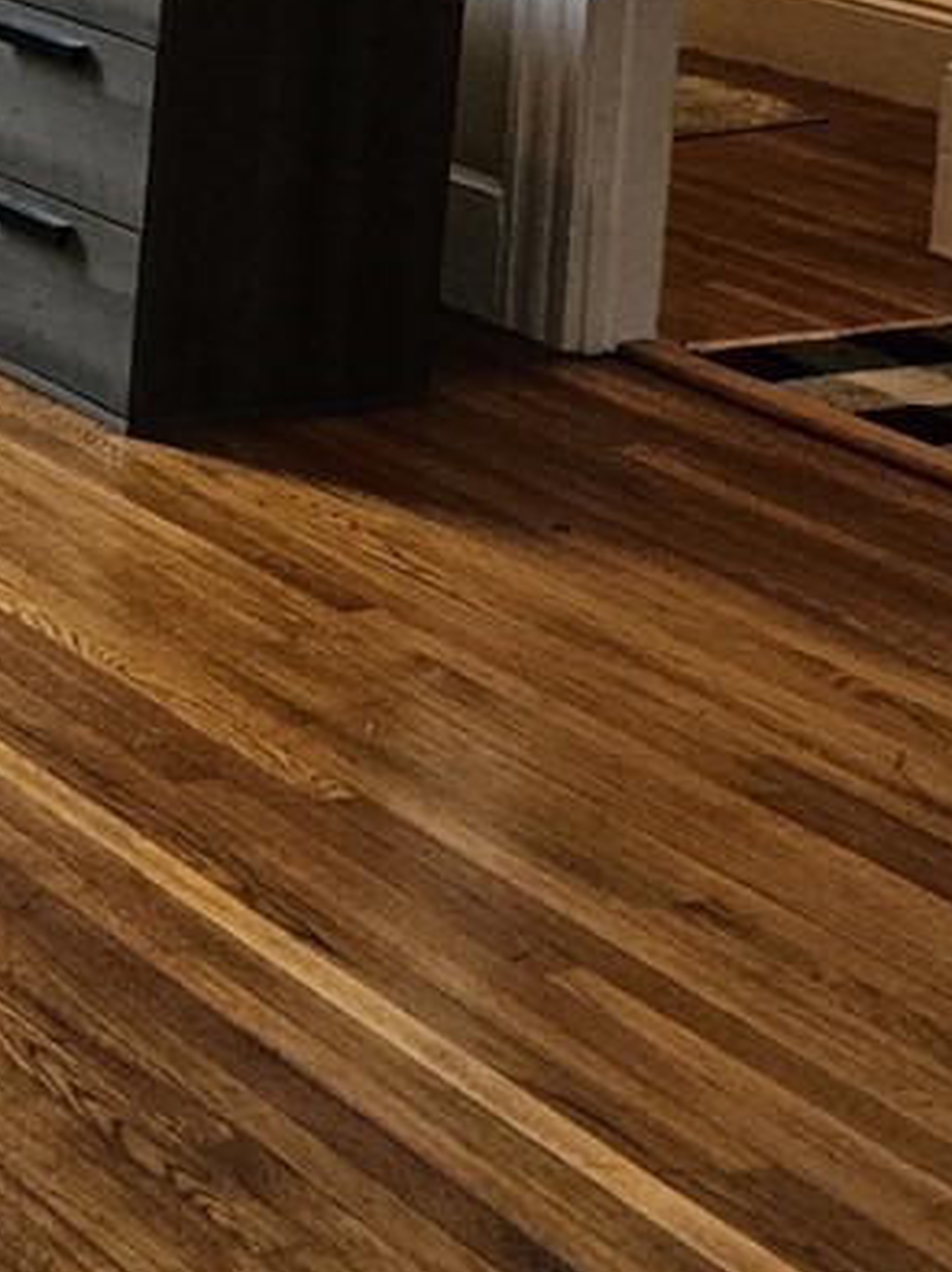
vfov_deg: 19.8
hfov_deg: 14.4
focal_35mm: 90
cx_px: -777
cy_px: -437
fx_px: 3306
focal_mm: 5.4
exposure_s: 1/120
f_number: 1.8
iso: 250
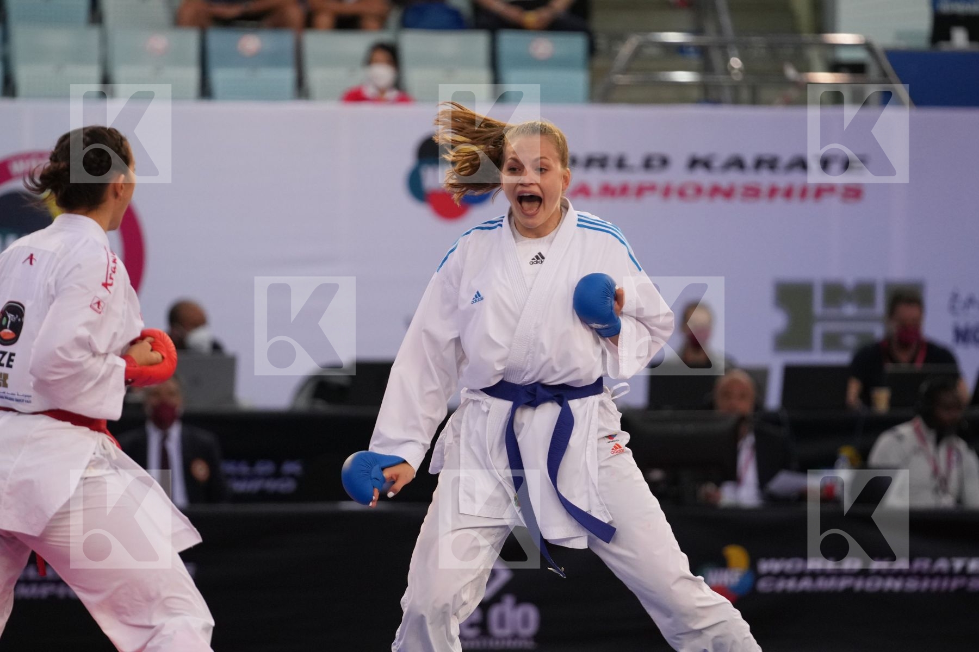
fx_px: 8158
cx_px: 490
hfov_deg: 6.9
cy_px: 326
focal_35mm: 300
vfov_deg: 4.6
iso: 2000
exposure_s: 1/1000
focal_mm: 200
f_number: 2.8
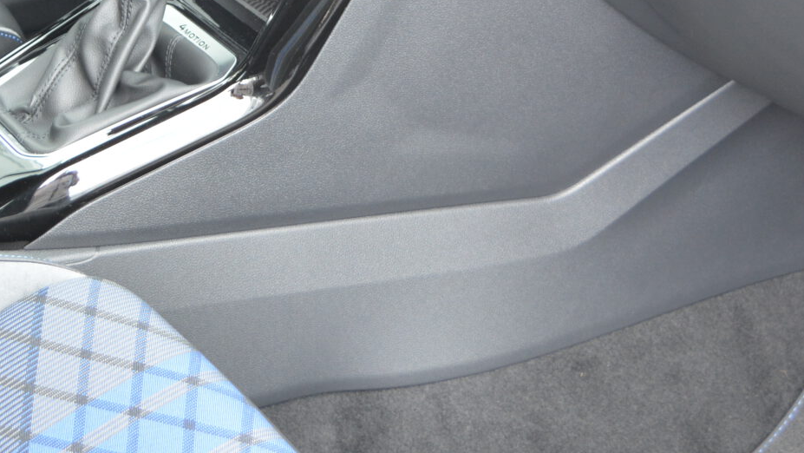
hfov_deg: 19.7
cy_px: -56
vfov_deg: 11.0
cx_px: 357
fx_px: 2313
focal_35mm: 108
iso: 320
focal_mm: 25
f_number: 4
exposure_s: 1/60
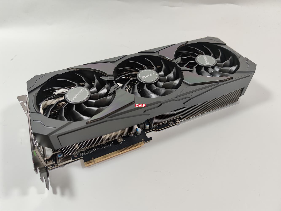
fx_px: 203
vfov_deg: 54.9
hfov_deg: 69.4
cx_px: 140
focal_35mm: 25
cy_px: 106
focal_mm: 6.78
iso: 68
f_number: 1.85
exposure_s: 1/100
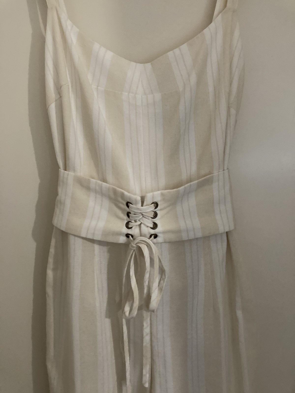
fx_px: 318
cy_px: 196
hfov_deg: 49.7
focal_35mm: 28
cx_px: 148
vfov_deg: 63.4
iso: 500
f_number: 1.8
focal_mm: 3.99
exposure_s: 1/30
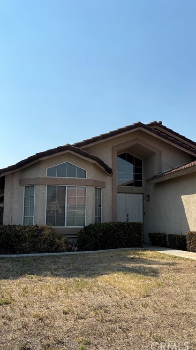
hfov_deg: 30.3
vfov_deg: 51.6
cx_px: 118
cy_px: 173
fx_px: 361
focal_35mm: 39
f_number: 1.6
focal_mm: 5.96
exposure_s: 1/4854
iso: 50
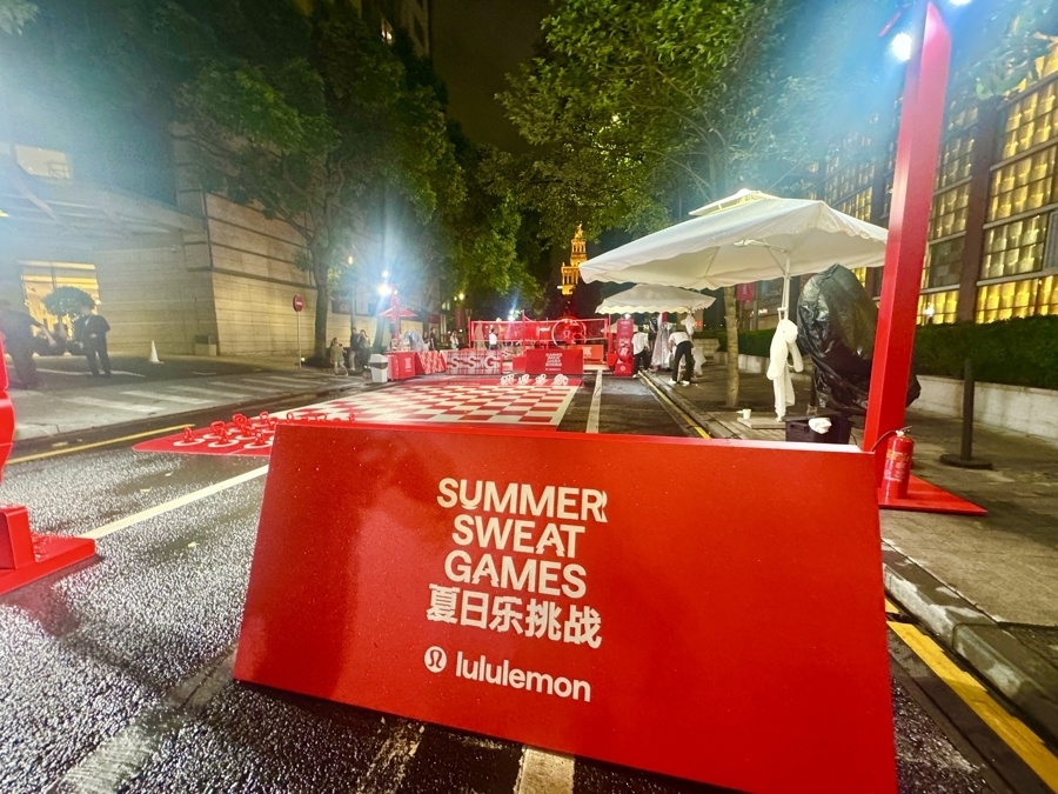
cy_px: 397
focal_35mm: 14
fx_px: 428
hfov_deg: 102.1
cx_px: 529
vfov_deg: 85.7
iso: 400
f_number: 2.2
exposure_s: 1/60
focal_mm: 2.22
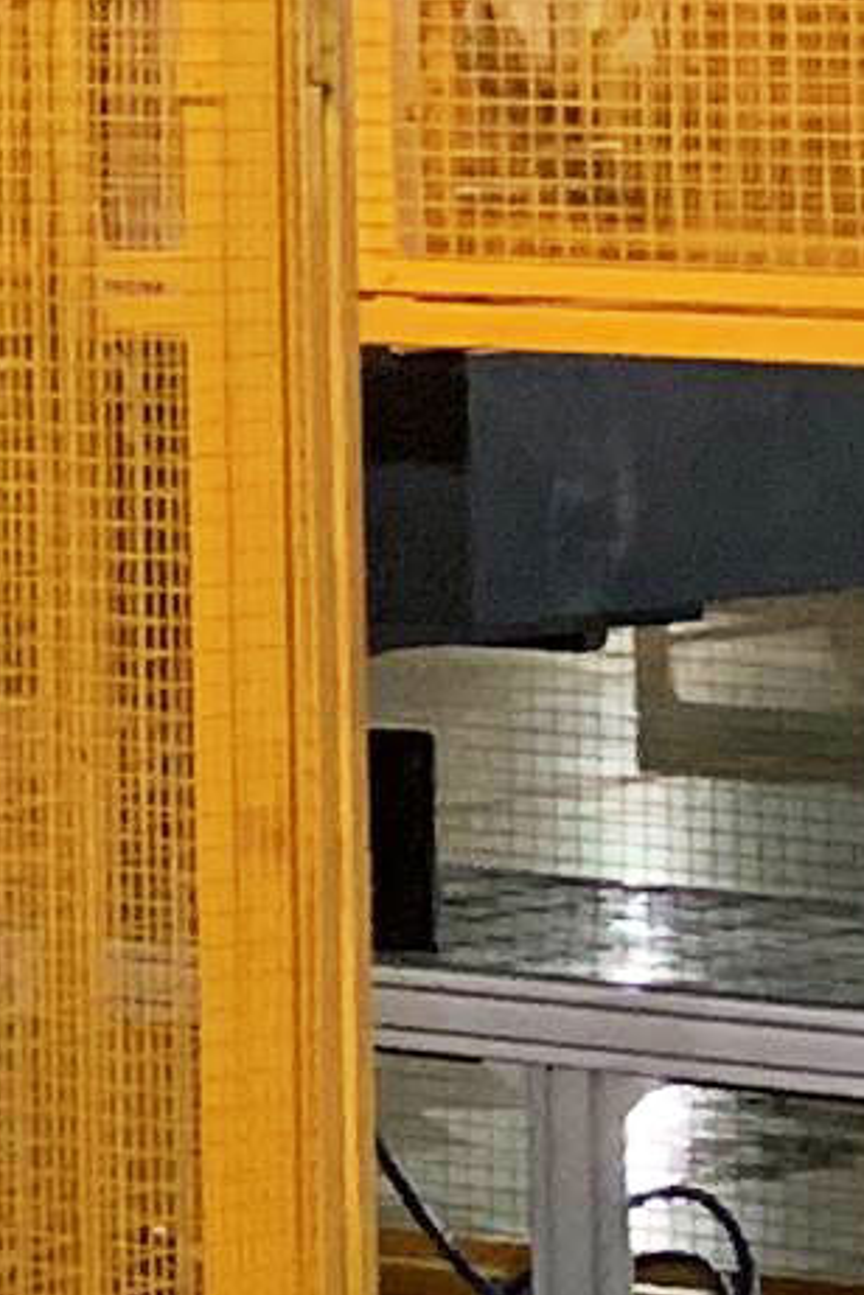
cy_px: -521
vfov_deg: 8.6
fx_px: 8495
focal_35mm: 236
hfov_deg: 4.5
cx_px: -4174
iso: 320
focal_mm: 4.25
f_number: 1.8
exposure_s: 1/33
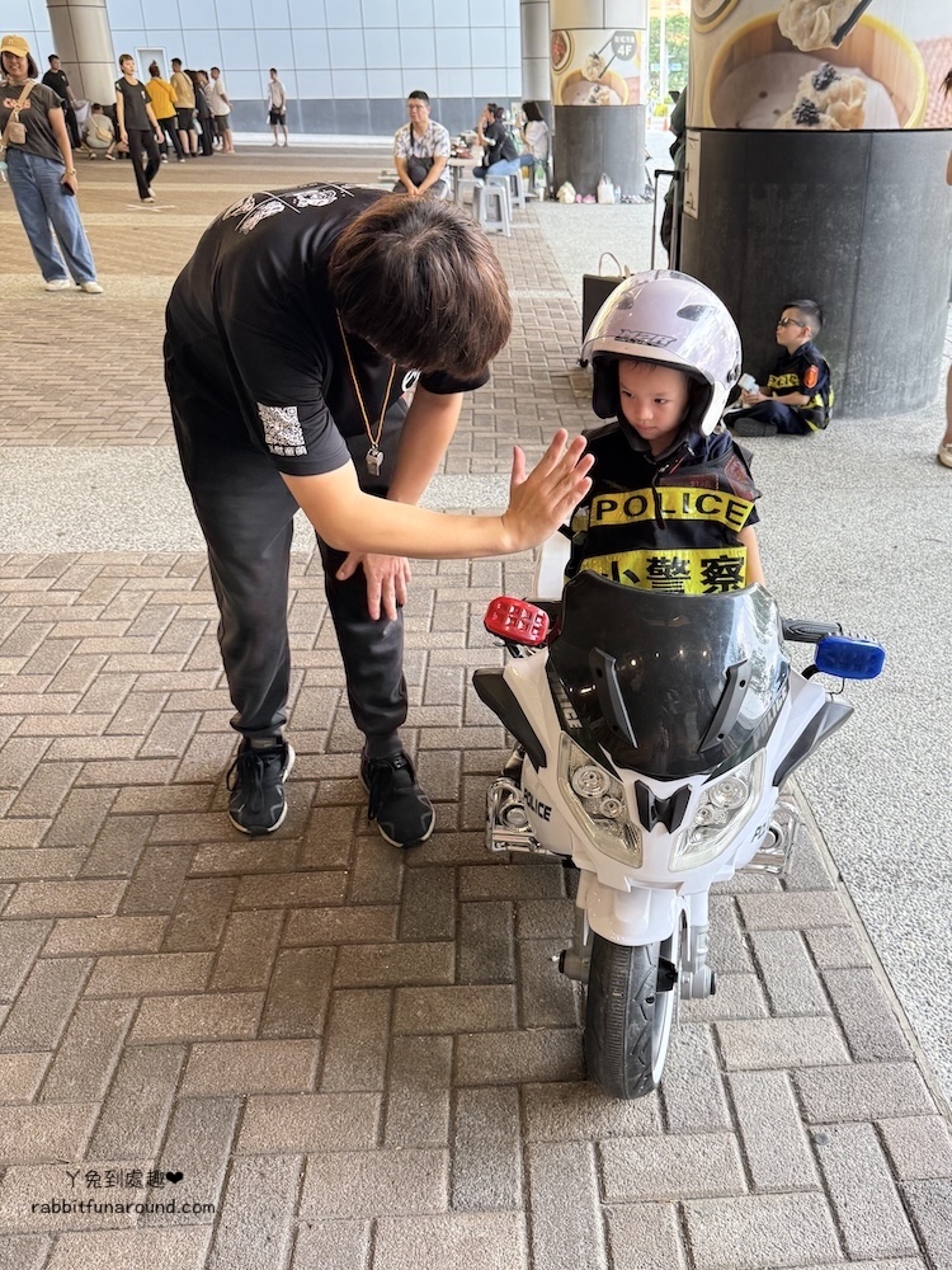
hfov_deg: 56.8
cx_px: 476
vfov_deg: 71.6
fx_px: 880
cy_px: 635
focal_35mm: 24
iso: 160
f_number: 1.78
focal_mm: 6.76
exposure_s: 1/120
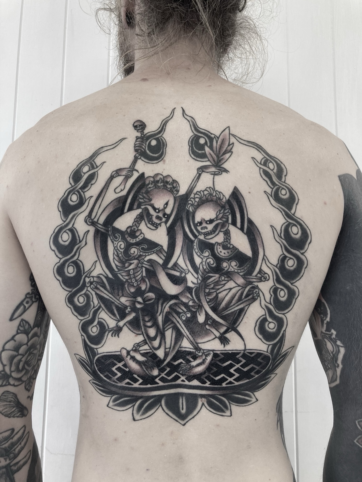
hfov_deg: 49.7
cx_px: 181
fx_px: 390
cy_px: 241
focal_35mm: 28
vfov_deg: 63.4
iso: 50
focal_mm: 3.99
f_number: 1.8
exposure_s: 1/50
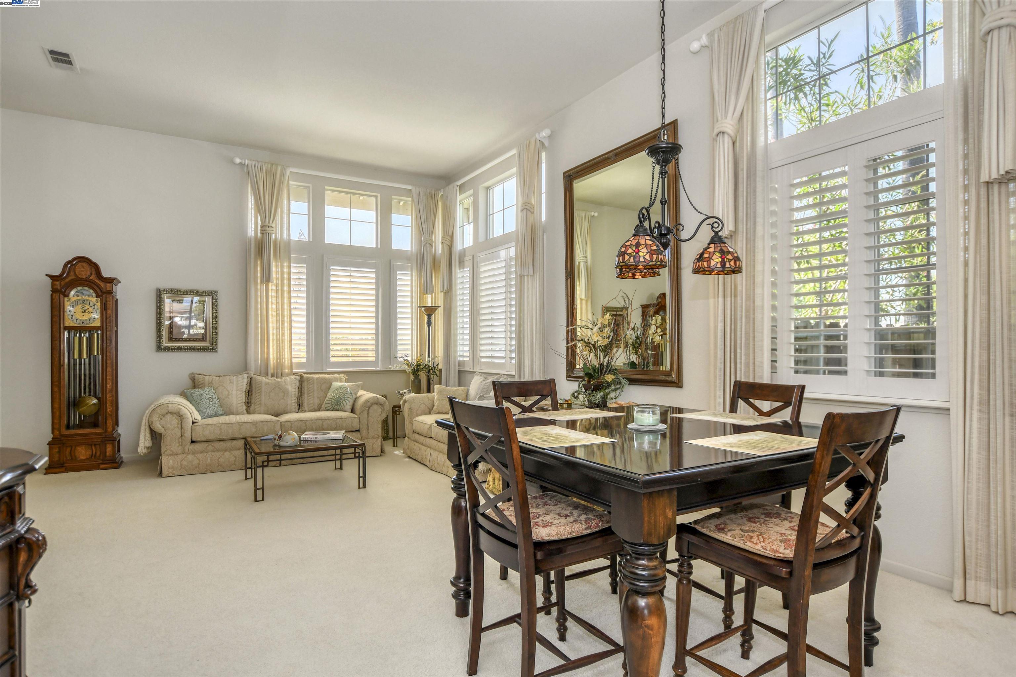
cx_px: 508
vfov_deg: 77.3
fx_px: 423
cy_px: 338
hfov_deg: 100.4
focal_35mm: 15
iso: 500
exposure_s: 1/2000
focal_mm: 10
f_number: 4
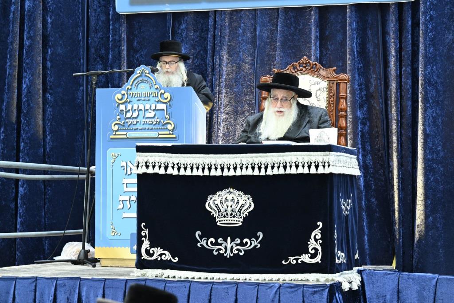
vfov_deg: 13.3
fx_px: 1299
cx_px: 227
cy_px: 152
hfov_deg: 19.8
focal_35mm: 103
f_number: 4.5
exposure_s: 1/100
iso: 5000
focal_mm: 103
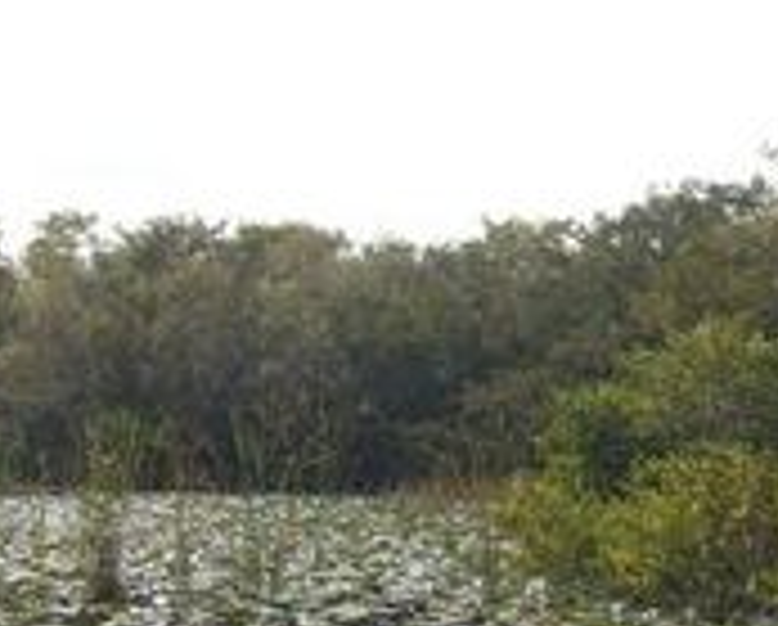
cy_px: 513
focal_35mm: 105
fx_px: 2422
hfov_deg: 18.2
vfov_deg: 14.6
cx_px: 564
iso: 80
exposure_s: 1/350
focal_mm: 5.8
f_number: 7.1
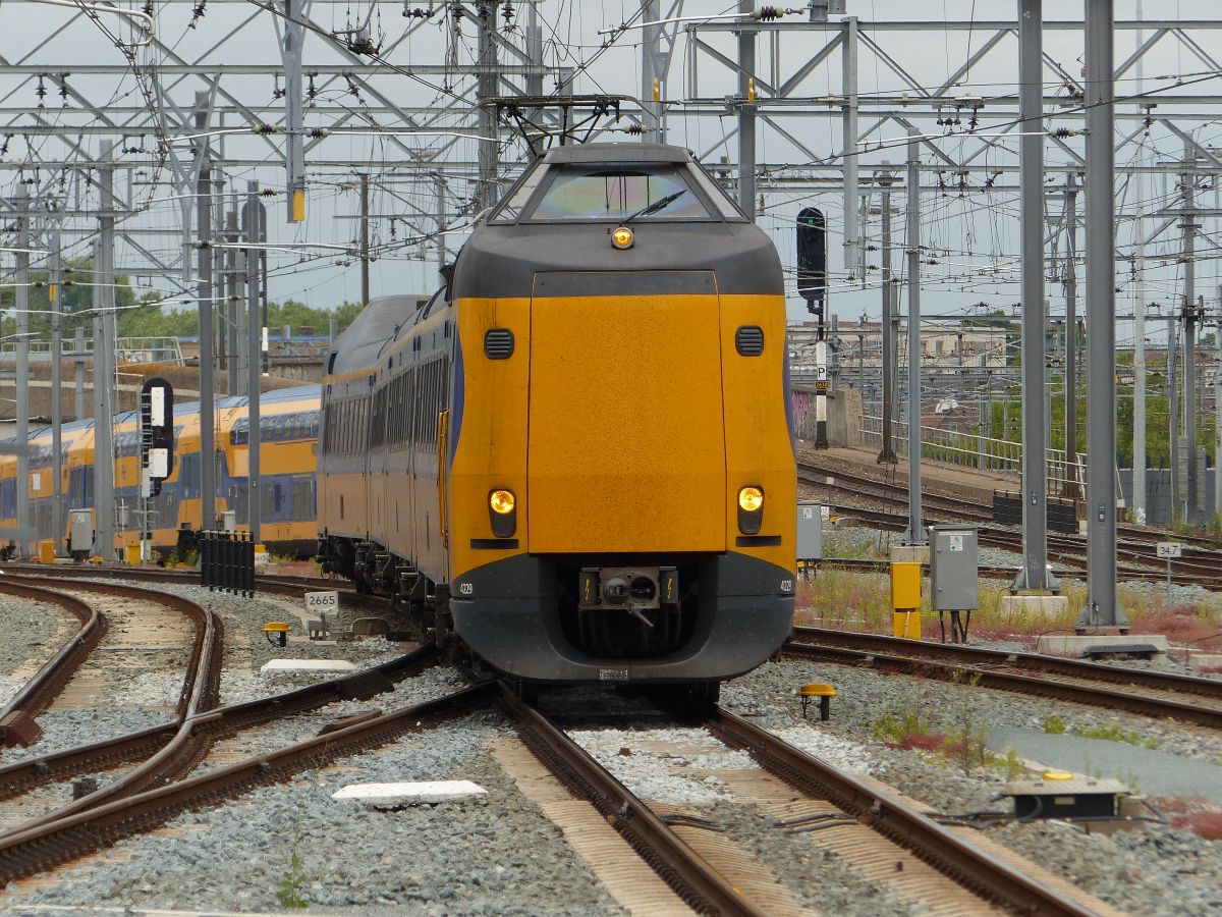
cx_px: 611
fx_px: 14332
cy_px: 458
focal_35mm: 406
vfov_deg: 3.7
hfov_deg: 4.9
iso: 100
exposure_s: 1/640
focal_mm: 73
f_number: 4
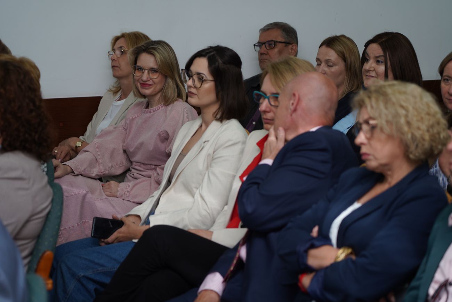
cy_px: 151
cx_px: 226
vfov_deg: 13.0
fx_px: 1318
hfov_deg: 19.5
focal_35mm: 105
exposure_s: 1/100
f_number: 4
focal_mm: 105
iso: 200
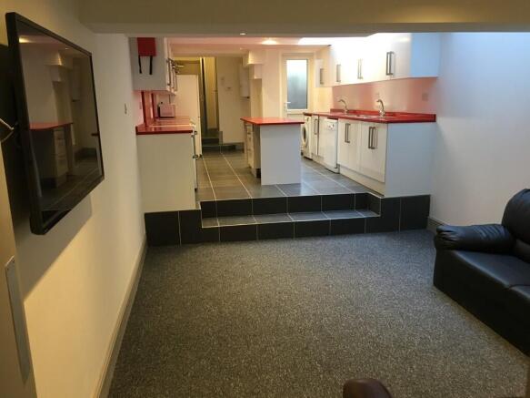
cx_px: 265
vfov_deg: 48.2
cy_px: 199
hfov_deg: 61.7
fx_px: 444
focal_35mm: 29
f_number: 2.2
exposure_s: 1/33
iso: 160
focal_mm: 4.15
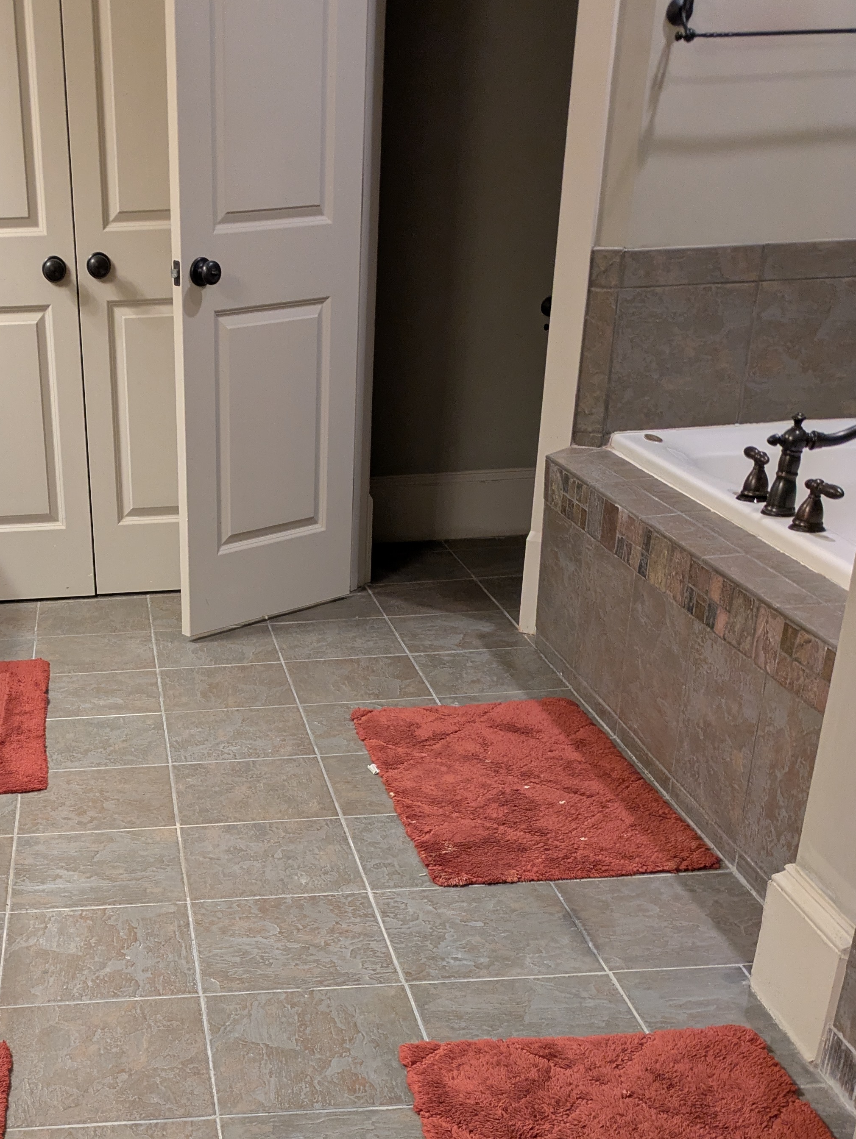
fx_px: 1416
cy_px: 909
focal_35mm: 43
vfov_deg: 41.9
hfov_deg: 32.4
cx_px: 136
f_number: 1.89
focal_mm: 5.43
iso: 220
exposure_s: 1/40
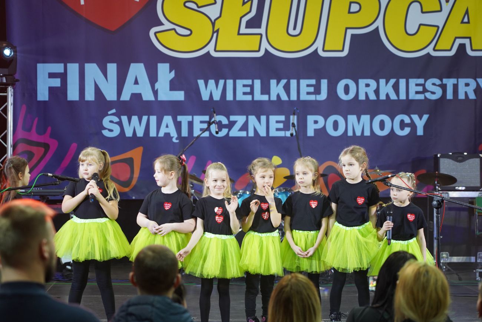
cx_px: 241
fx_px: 1406
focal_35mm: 105
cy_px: 161
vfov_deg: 13.0
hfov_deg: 19.5
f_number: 4.5
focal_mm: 105
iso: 2000
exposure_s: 1/100
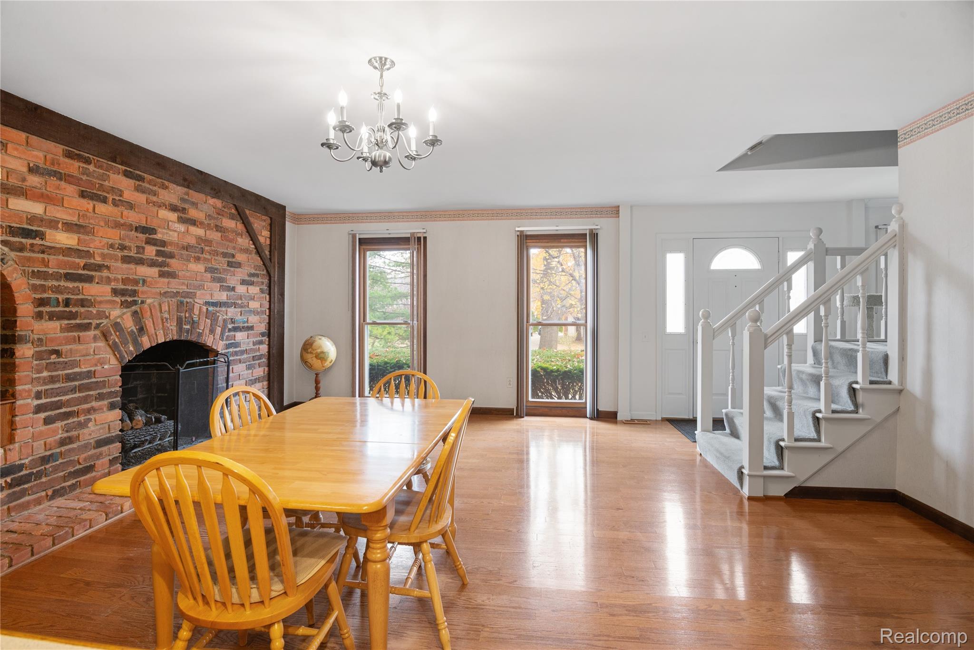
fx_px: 812
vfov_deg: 43.6
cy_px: 325
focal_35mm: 30
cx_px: 487
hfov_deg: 61.9
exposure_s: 1/1.25
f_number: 9
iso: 320
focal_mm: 30
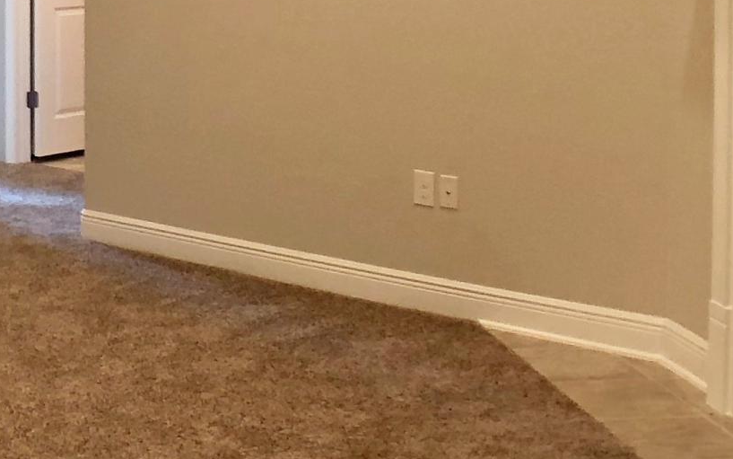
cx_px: -109
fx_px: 2178
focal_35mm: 109
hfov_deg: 18.3
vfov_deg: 11.7
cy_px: -138
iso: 100
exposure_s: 1/60
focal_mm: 4
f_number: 1.8
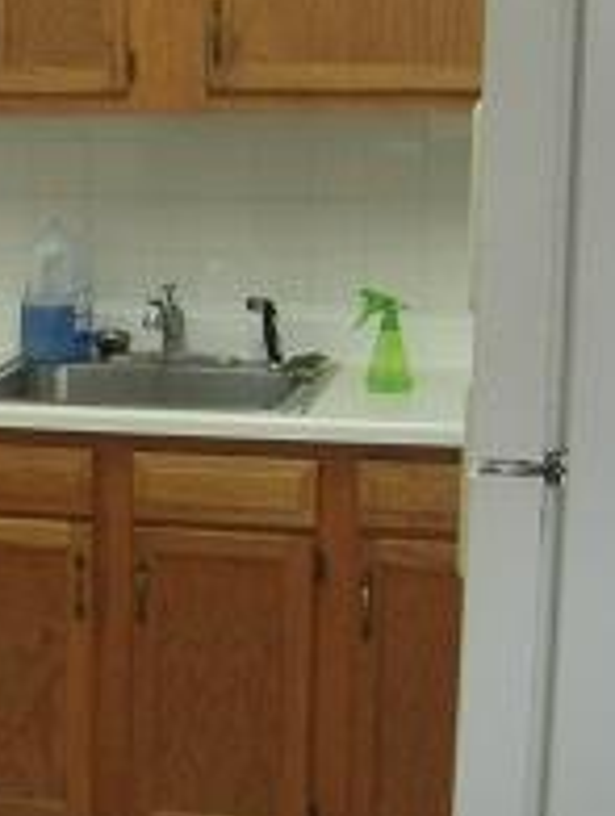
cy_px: 360
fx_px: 2031
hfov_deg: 16.7
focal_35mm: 86
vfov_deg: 22.7
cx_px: -63
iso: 100
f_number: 2.7
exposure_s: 1/30
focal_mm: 5
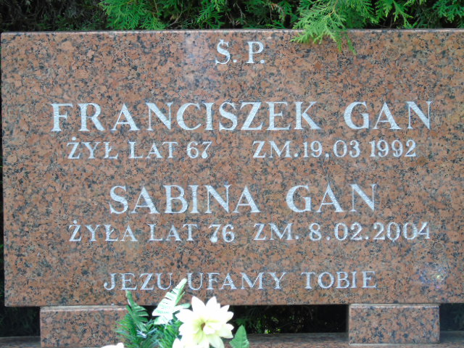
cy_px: 174
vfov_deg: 8.0
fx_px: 2493
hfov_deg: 10.6
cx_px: 232
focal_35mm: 186
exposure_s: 1/125
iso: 160
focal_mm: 33
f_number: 5
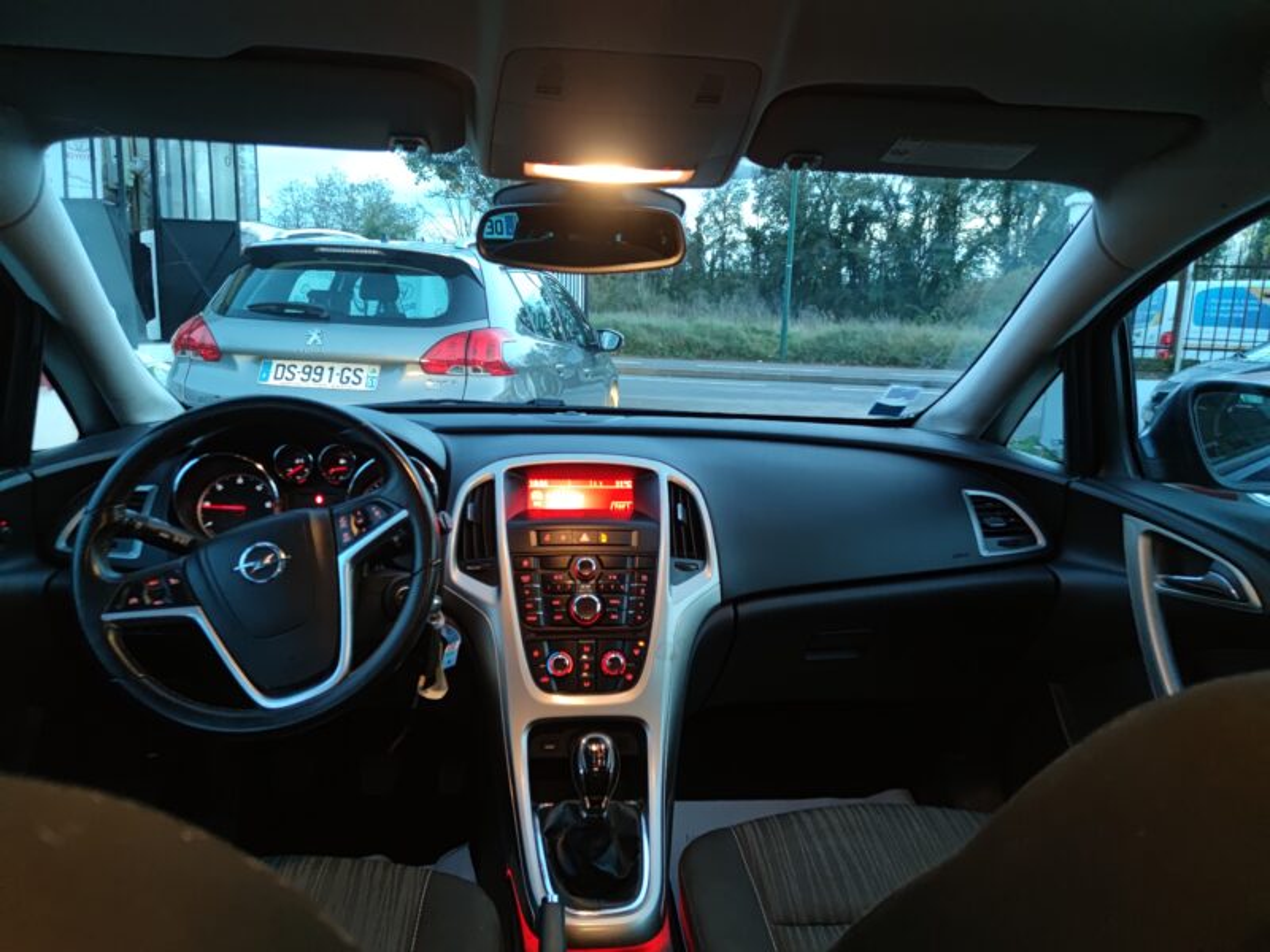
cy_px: 476
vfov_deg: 56.8
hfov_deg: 71.6
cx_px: 635
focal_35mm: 24
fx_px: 881
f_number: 1.69
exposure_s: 1/50
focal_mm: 6.72
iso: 1186
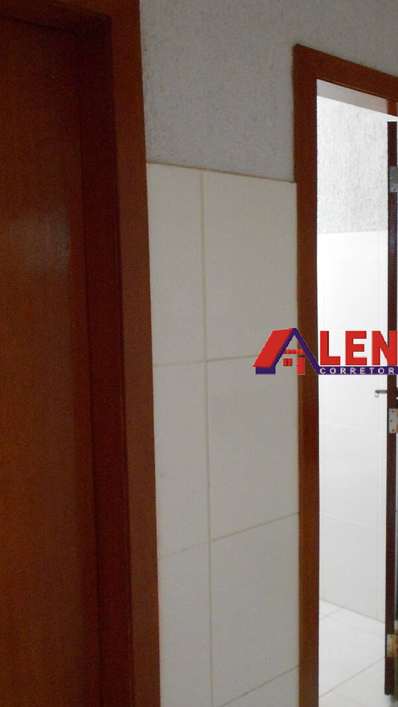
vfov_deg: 52.8
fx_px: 713
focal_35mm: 38
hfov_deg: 29.7
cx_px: 370
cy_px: 352
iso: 400
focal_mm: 4.6
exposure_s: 1/25
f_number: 3.2
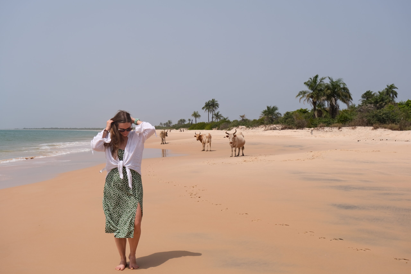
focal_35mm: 44
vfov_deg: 30.5
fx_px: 502
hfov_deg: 44.5
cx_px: 206
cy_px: 137
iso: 160
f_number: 5.6
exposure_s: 1/1250
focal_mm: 29.2
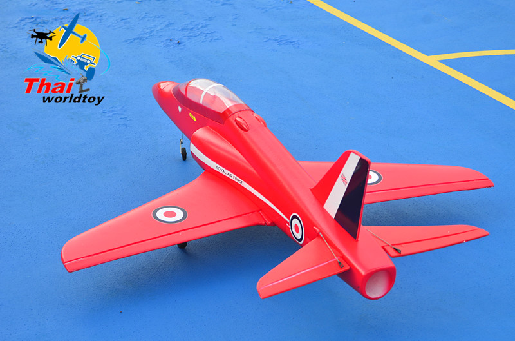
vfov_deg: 15.1
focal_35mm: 90
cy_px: 170
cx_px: 258
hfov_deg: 22.7
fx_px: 1284
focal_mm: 60
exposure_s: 1/100
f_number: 5.6
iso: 100
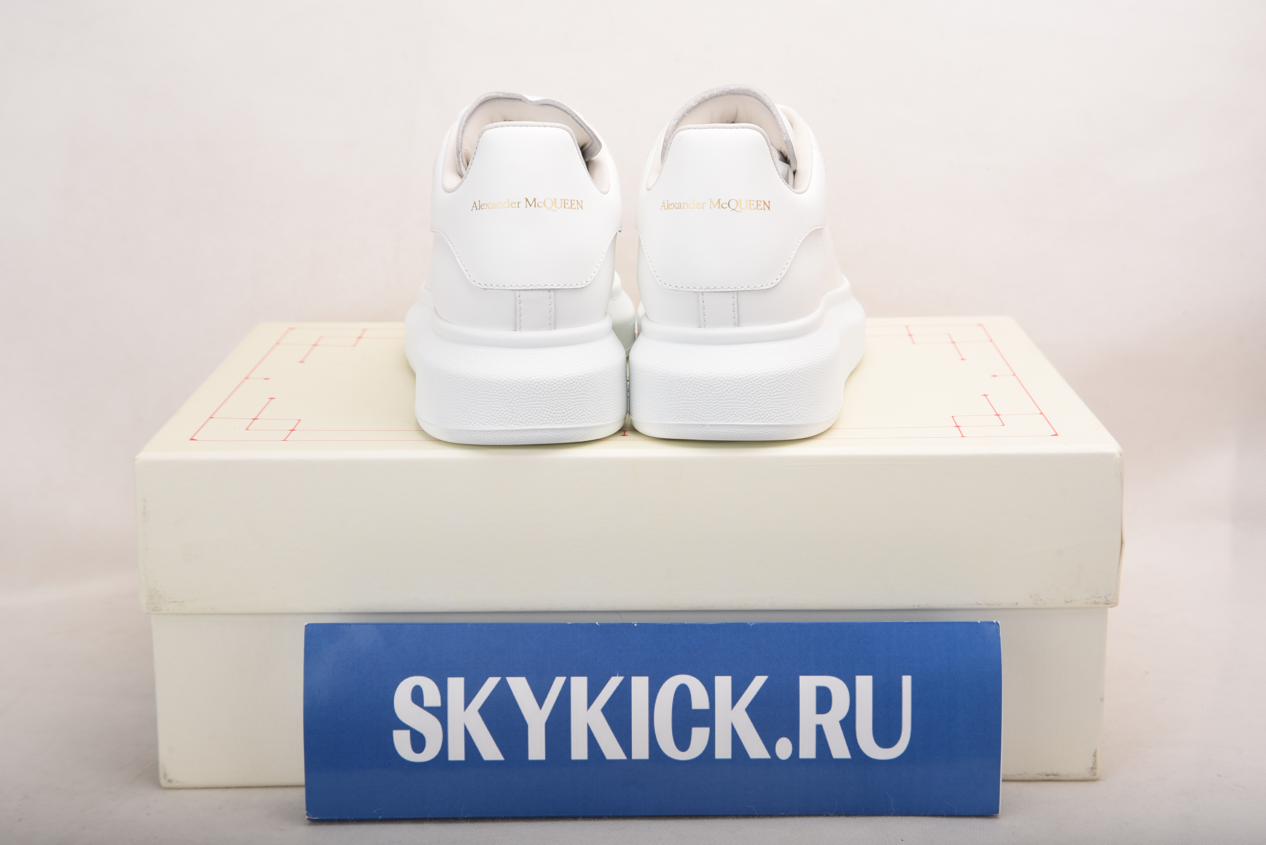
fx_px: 3025
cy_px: 422
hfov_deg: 23.6
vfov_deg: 15.9
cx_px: 633
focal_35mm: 86
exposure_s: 1/200
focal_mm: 86
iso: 100
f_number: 9
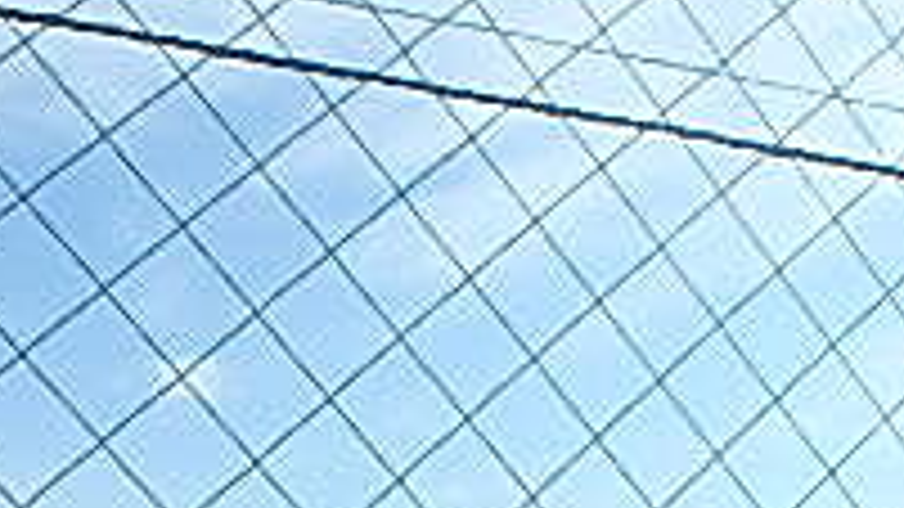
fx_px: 1750
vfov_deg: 14.2
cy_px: 976
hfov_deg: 28.2
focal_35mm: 73
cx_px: 760
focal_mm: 3.7
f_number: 3.5
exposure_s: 1/1000
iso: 125
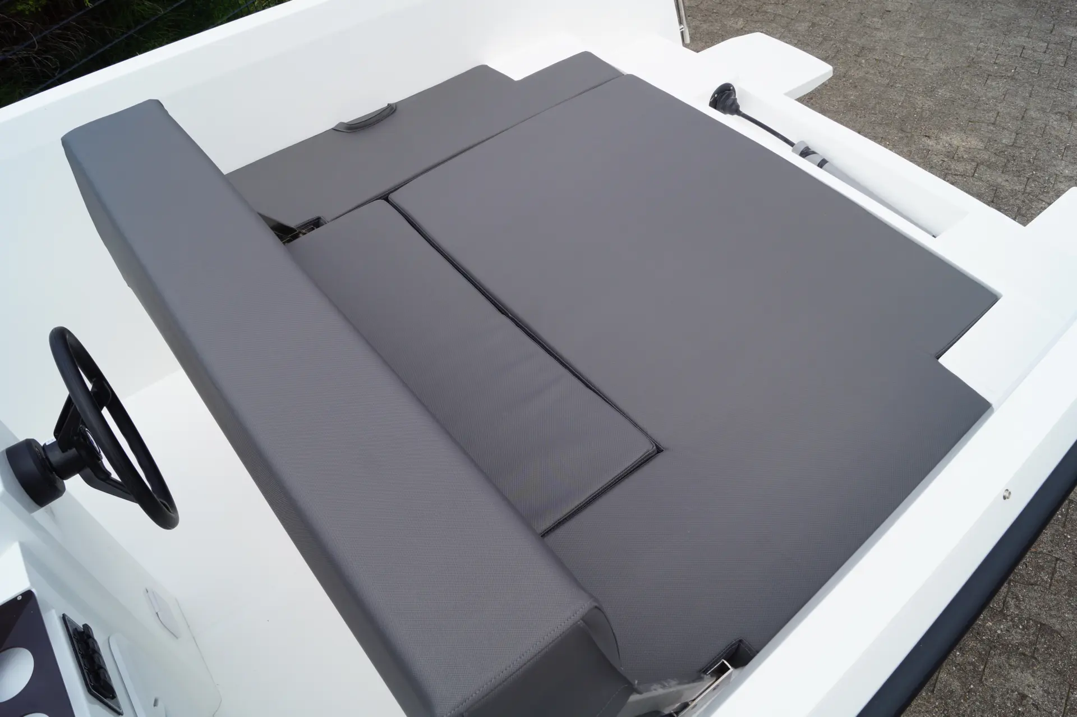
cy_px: 358
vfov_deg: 47.9
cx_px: 538
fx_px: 807
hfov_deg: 67.4
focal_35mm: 27
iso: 100
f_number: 9
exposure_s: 1/125
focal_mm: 18
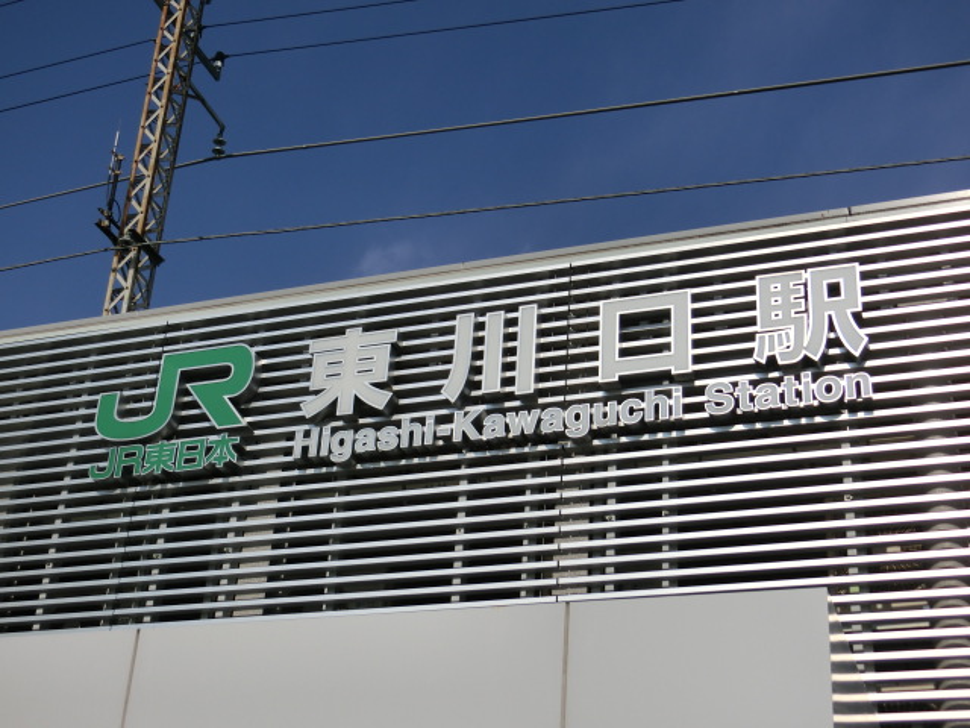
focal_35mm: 52
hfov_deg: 36.8
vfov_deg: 28.0
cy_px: 364
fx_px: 1457
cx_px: 485
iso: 80
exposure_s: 1/400
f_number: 9.4
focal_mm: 9.3
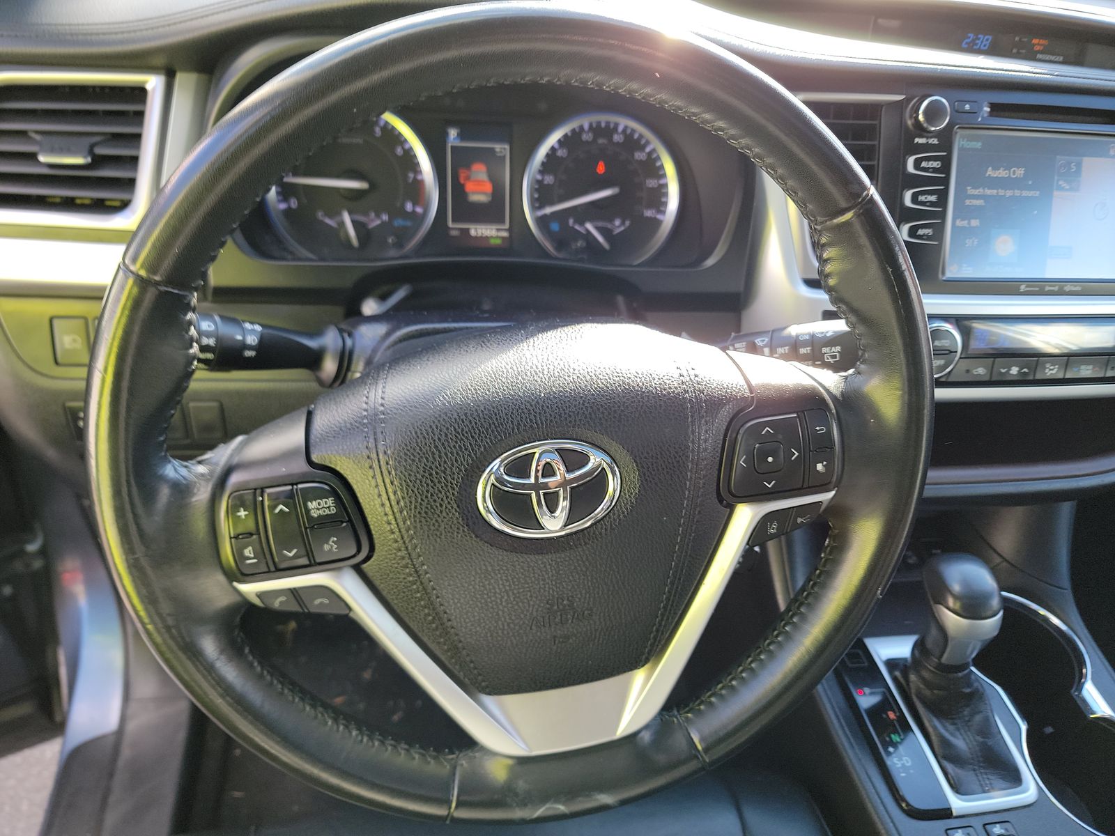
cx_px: 558
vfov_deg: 56.8
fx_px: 773
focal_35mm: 24
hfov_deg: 71.6
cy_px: 418
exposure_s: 1/59
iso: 79
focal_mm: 6.7
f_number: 1.8
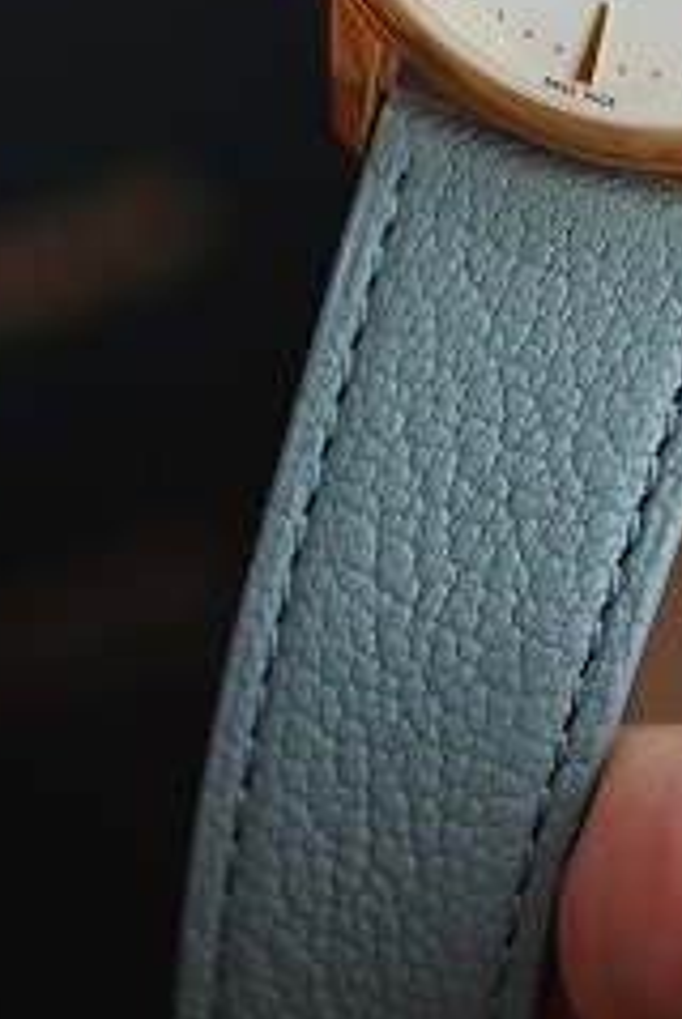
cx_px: 656
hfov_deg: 4.5
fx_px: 8726
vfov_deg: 6.7
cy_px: -66
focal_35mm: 308
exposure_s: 1/250
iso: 1000
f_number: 2.8
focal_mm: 105
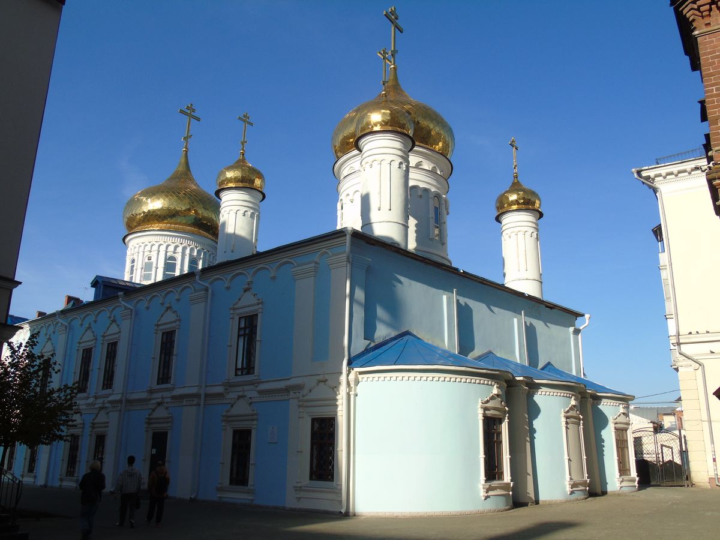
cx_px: 360
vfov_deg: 48.2
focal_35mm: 29
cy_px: 270
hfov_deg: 61.7
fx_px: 603
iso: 80
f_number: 3.6
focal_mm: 5.2
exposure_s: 1/1000
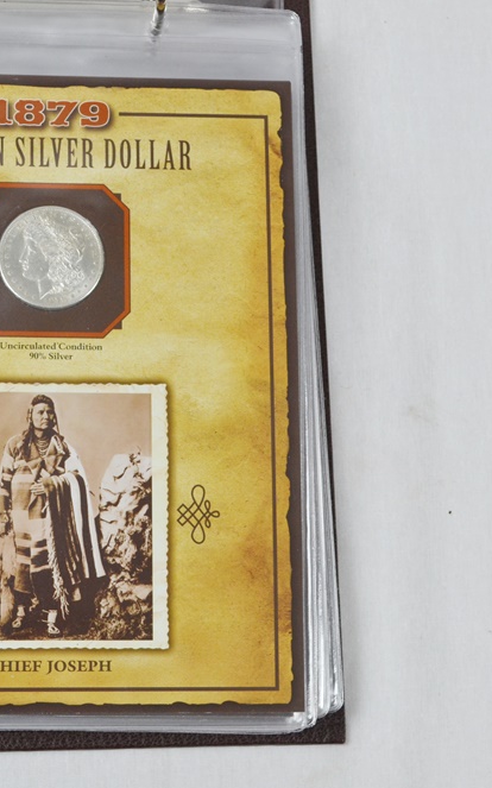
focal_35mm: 81
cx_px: 109
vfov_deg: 25.6
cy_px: 394
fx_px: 1734
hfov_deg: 16.1
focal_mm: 35
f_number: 7.1
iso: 400
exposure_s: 1/60
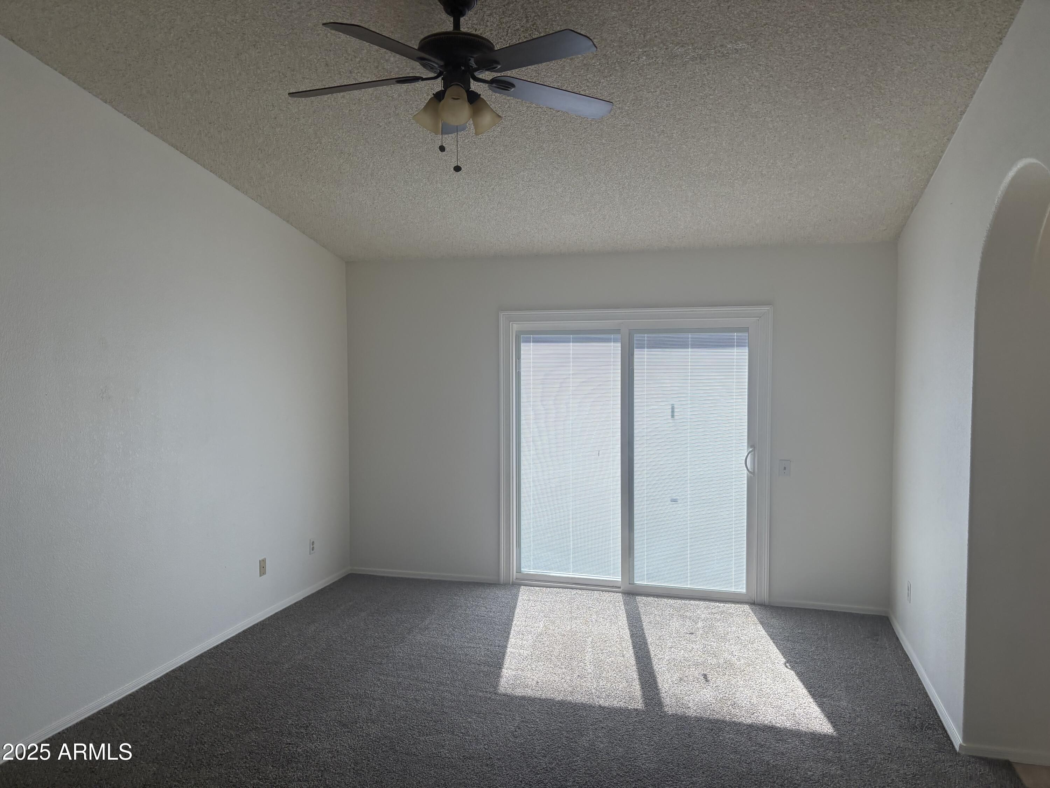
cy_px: 394
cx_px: 525
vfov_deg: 53.1
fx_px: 789
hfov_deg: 67.3
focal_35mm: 26
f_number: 1.6
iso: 64
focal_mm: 5.96
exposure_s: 1/482
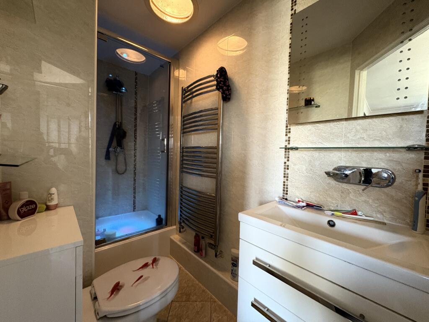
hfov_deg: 102.1
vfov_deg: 85.7
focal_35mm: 14
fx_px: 174
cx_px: 214
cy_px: 161
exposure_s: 1/50
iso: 320
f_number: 2.2
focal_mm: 2.22
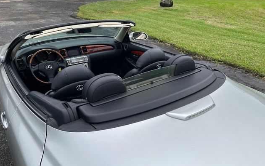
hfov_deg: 66.5
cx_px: 131
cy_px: 83
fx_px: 202
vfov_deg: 44.6
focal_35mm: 28
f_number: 1.5
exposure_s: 1/1934
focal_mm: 5.7
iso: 50
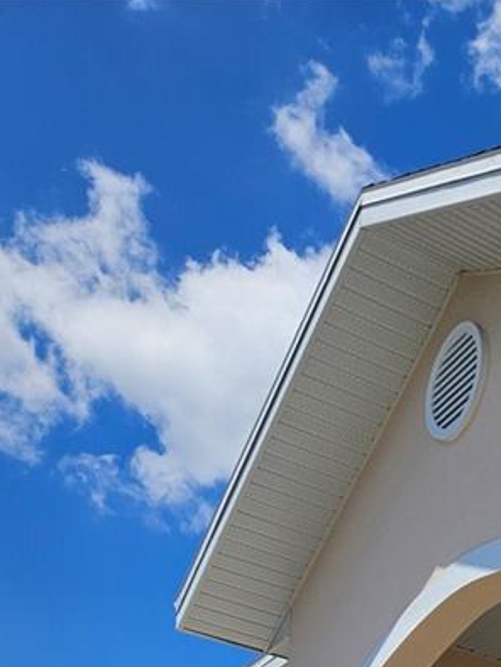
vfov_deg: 22.5
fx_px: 1349
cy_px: 1011
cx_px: 677
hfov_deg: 19.2
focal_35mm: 70
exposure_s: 1/3229
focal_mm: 5.4
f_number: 1.8
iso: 25
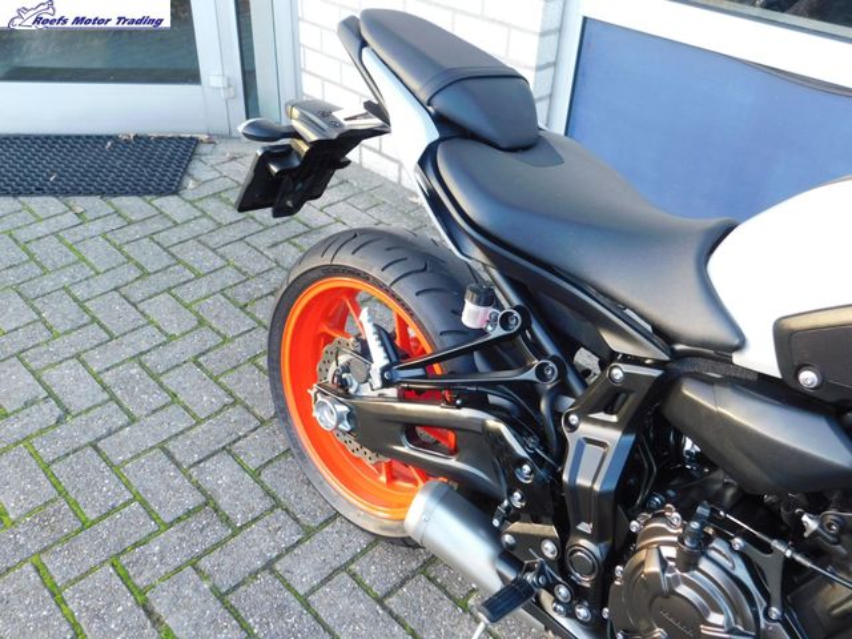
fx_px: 738
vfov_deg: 46.8
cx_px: 426
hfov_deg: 60.0
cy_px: 320
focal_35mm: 30
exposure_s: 1/30
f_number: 3.2
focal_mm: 5.3
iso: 140
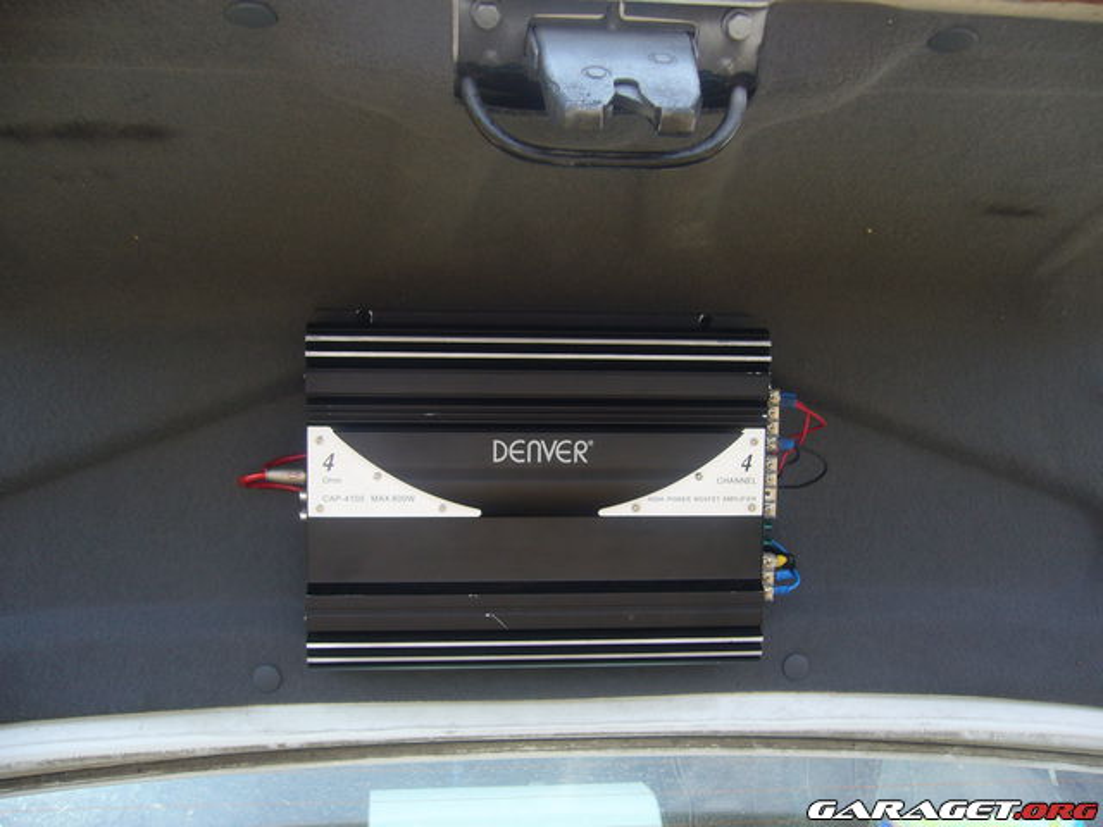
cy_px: 414
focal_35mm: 35
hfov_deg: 52.6
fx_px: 1115
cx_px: 552
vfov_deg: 40.7
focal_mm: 5.8
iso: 80
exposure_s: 1/250
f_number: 2.8
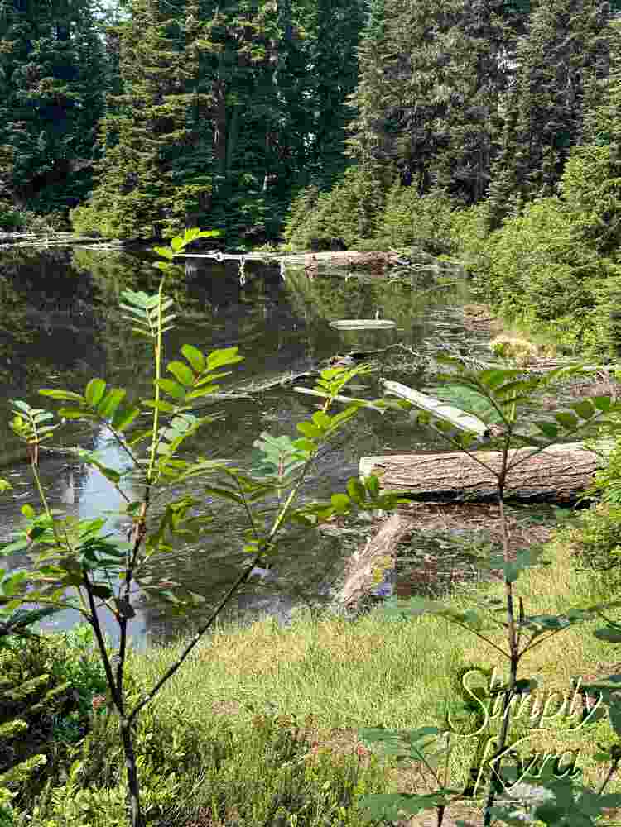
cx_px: 310
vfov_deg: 39.7
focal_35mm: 48
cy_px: 414
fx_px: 1148
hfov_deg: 30.3
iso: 64
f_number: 1.78
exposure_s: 1/1133
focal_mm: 6.76
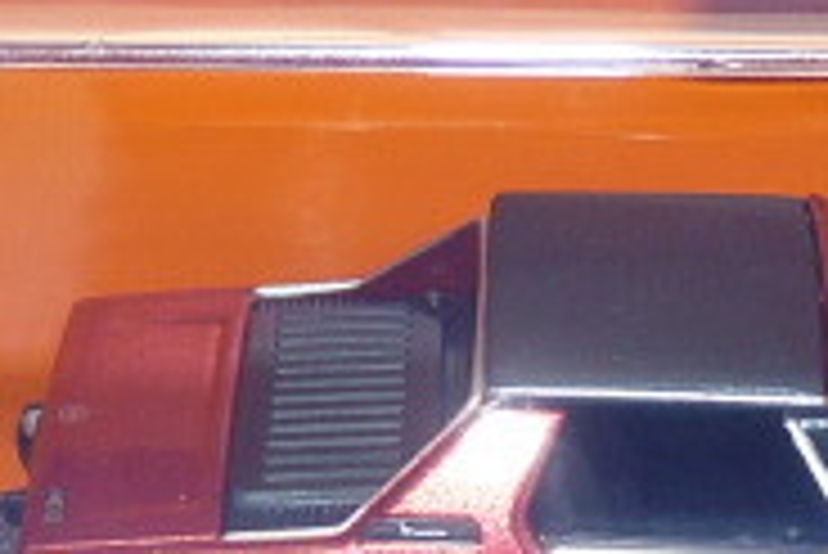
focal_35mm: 206
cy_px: 302
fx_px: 4742
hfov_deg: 9.9
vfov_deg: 6.7
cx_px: 792
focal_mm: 5.9
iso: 100
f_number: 3
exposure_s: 1/30
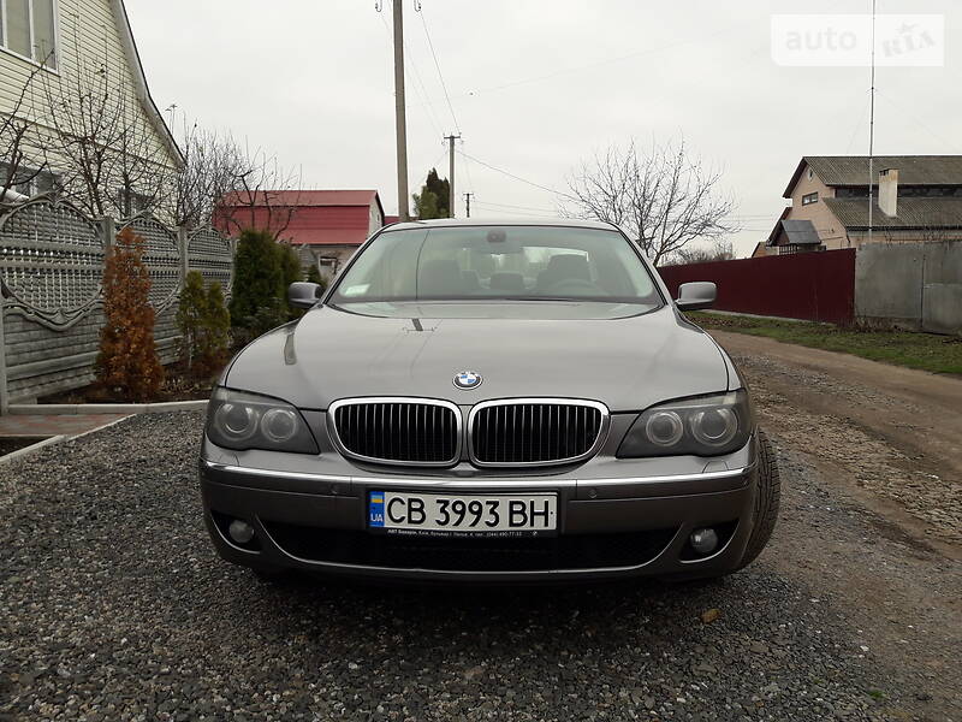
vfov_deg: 49.7
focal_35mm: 28
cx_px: 481
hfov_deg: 63.4
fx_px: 778
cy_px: 361
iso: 40
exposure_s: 1/428
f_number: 1.9
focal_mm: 3.7
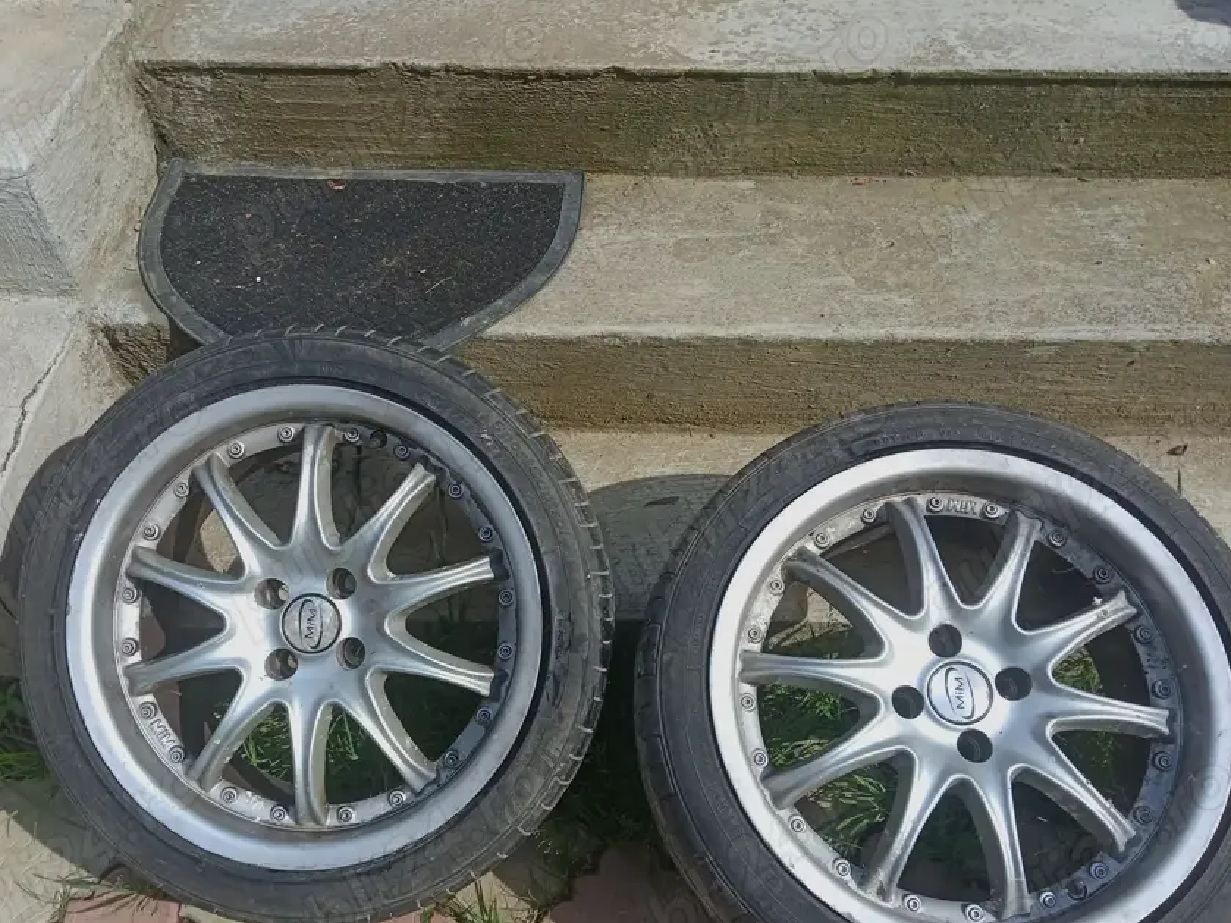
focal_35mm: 31
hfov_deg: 58.3
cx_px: 558
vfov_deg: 45.3
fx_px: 1102
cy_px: 533
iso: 100
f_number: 1.8
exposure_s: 1/931
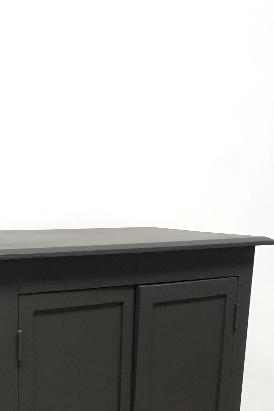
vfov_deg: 31.7
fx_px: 685
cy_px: 376
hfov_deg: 22.4
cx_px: 73
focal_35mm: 60
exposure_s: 1/33
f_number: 2.2
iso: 64
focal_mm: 4.15
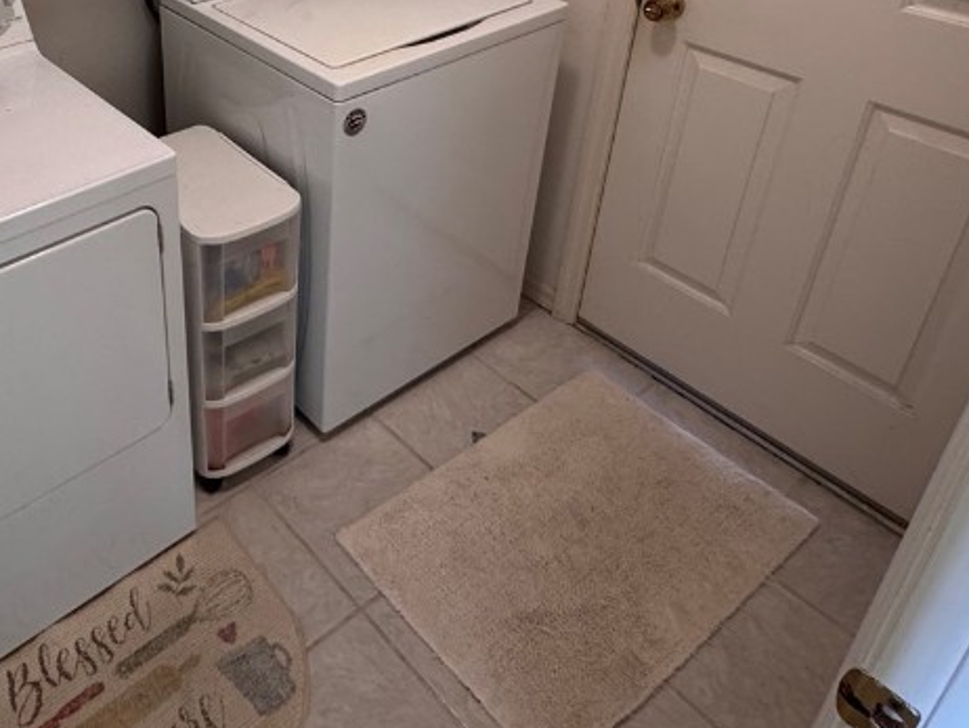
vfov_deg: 42.0
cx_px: 218
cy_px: 82
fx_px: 868
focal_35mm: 31
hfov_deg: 55.0
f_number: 2.2
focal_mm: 2.22
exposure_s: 1/60
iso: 250
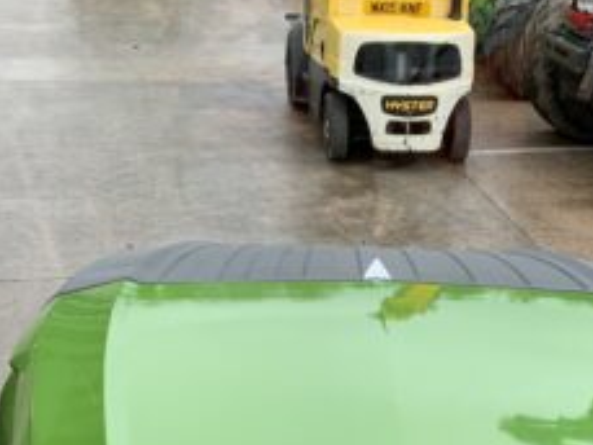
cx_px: 427
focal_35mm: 81
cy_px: 468
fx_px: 1388
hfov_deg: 23.9
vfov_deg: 17.7
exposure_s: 1/122
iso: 25
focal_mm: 3
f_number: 1.8
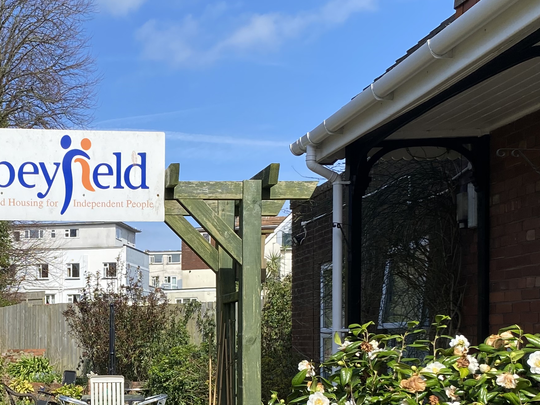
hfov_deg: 31.0
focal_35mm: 60
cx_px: 76
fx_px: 936
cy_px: 352
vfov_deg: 23.9
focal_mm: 4.25
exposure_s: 1/2268
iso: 32
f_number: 1.8
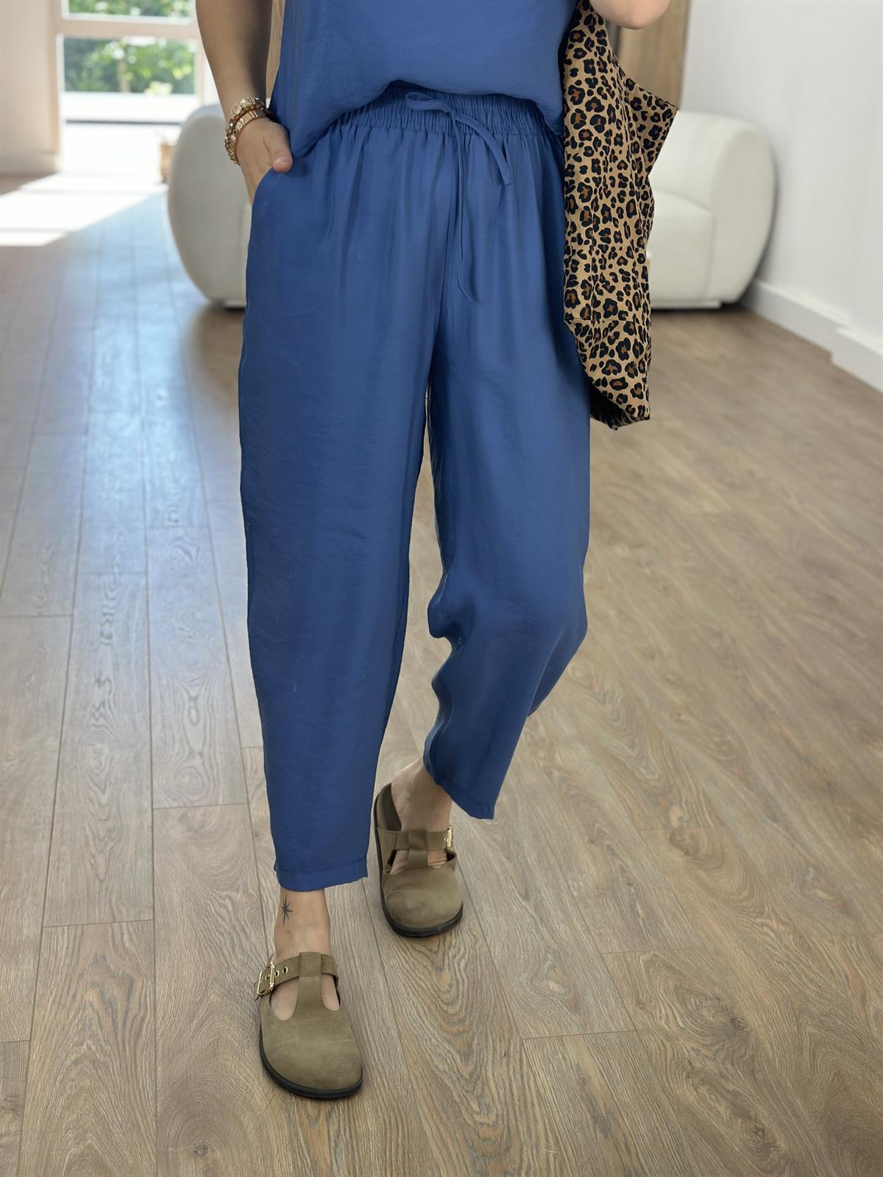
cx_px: 442
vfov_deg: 39.7
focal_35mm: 48
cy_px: 588
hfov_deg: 30.3
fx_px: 1633
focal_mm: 6.86
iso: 80
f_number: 1.78
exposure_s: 1/141
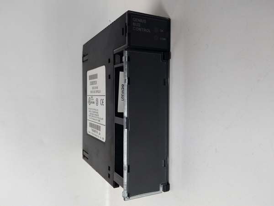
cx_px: 137
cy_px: 103
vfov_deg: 51.4
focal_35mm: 27
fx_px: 214
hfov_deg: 65.3
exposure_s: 1/33
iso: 194
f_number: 2
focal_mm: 3.79
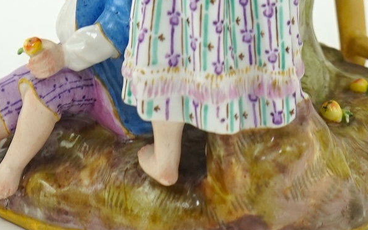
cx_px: 212
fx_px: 1555
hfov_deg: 13.5
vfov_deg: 7.5
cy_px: -443
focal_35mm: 155
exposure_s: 1/50
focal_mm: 30
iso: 500
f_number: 6.3
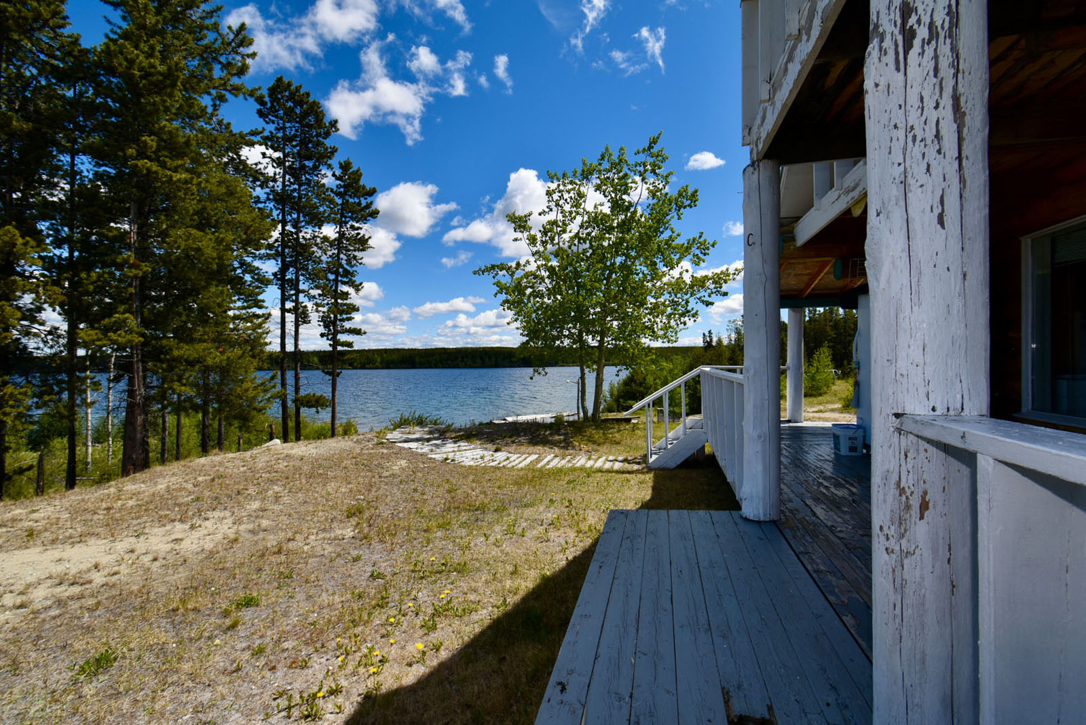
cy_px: 362
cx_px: 543
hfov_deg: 100.4
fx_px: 453
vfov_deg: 77.4
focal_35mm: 15
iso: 100
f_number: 10
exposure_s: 1/200
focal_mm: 10
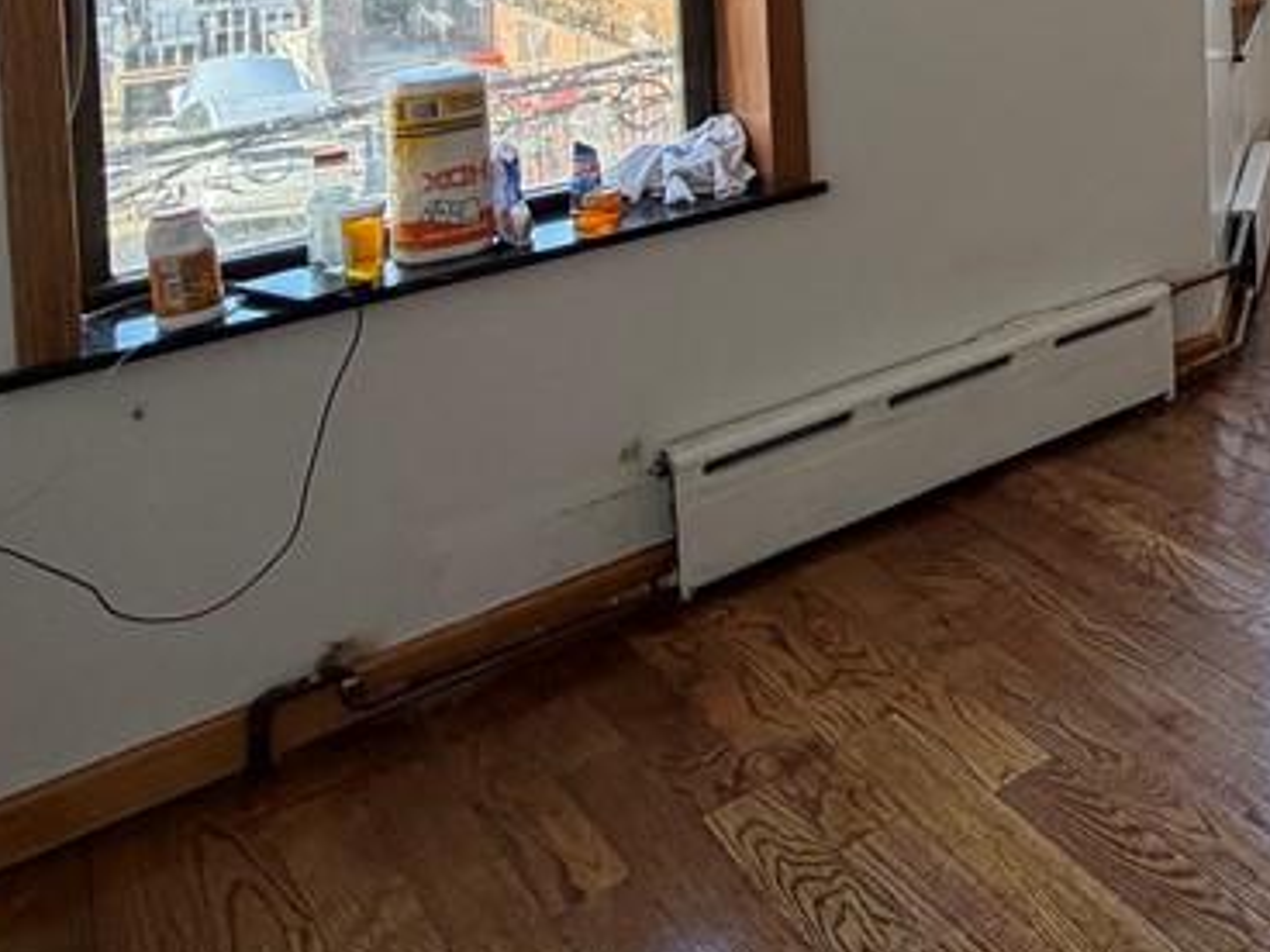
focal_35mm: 39
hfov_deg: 33.9
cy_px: -186
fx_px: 1431
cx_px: 1667
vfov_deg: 31.1
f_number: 2.2
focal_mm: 2.22
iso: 160
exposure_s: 1/121
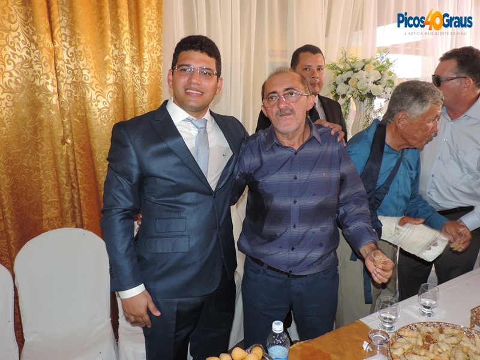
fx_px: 388
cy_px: 180
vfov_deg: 49.7
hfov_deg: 63.4
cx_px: 240
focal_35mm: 28
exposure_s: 1/30
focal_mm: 4.9
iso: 200
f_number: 3.1
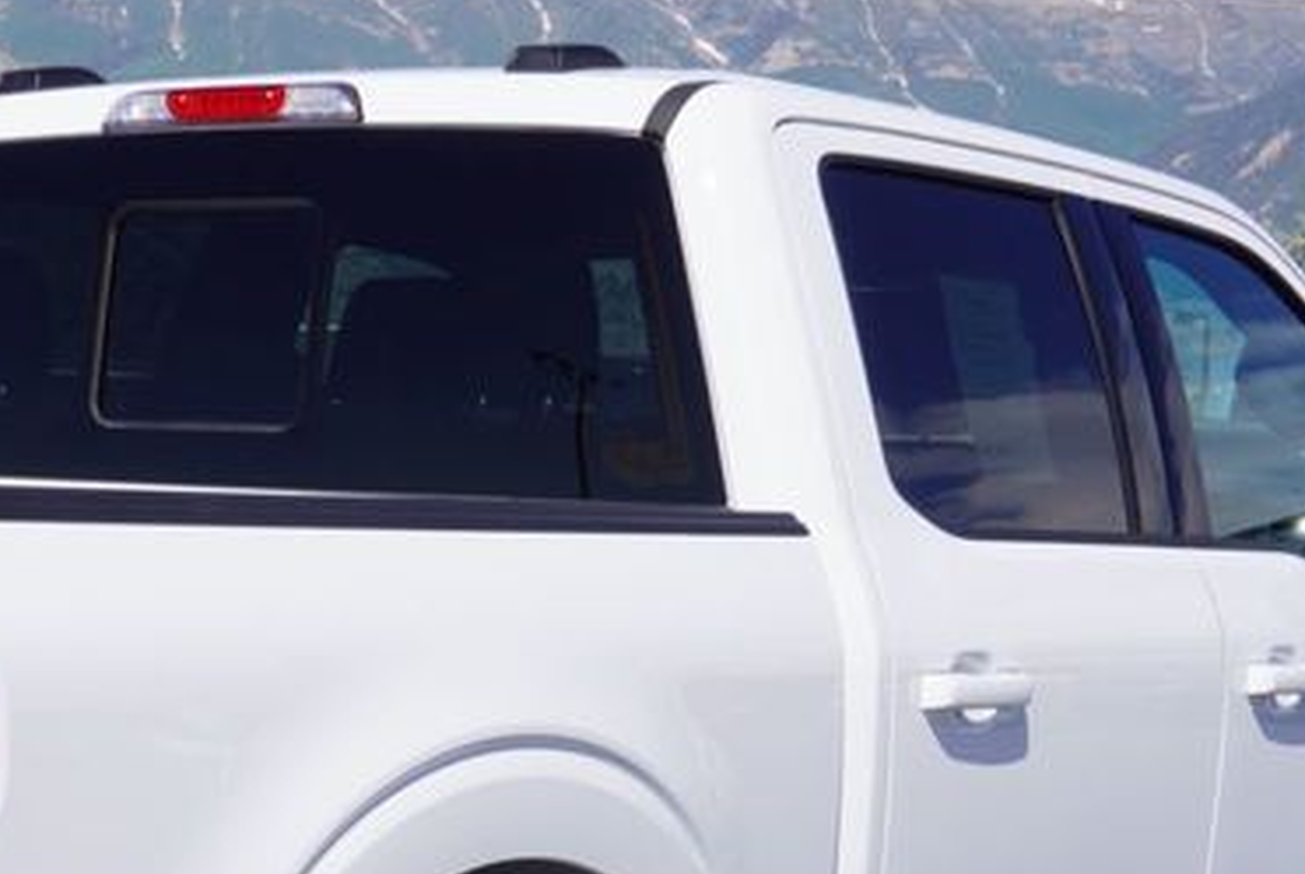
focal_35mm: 99
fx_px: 3593
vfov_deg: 13.5
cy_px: 1042
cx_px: 126
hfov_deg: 20.2
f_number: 11
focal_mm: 24
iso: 100
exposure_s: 1/200
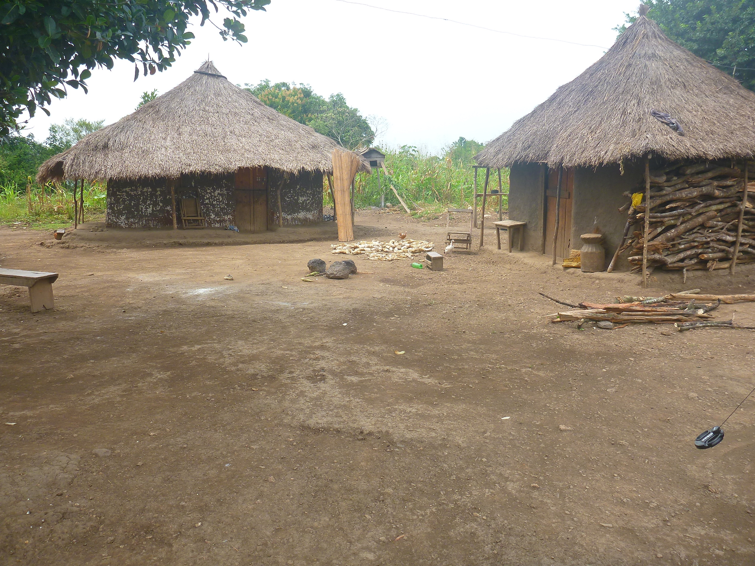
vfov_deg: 49.7
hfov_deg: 63.4
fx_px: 611
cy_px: 283
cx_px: 378
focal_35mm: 28
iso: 100
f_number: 3.3
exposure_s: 1/320
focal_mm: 4.9
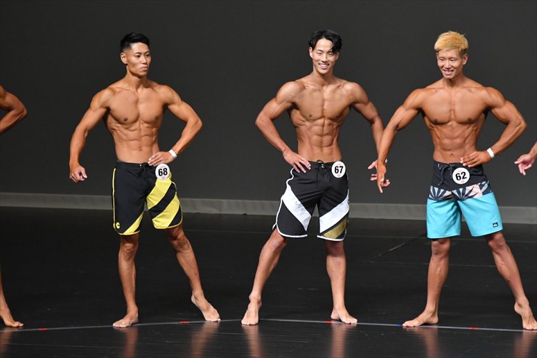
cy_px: 179
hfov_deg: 6.5
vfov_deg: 4.4
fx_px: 4697
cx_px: 268
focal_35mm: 315
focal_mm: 210
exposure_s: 1/400
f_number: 5.6
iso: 4000
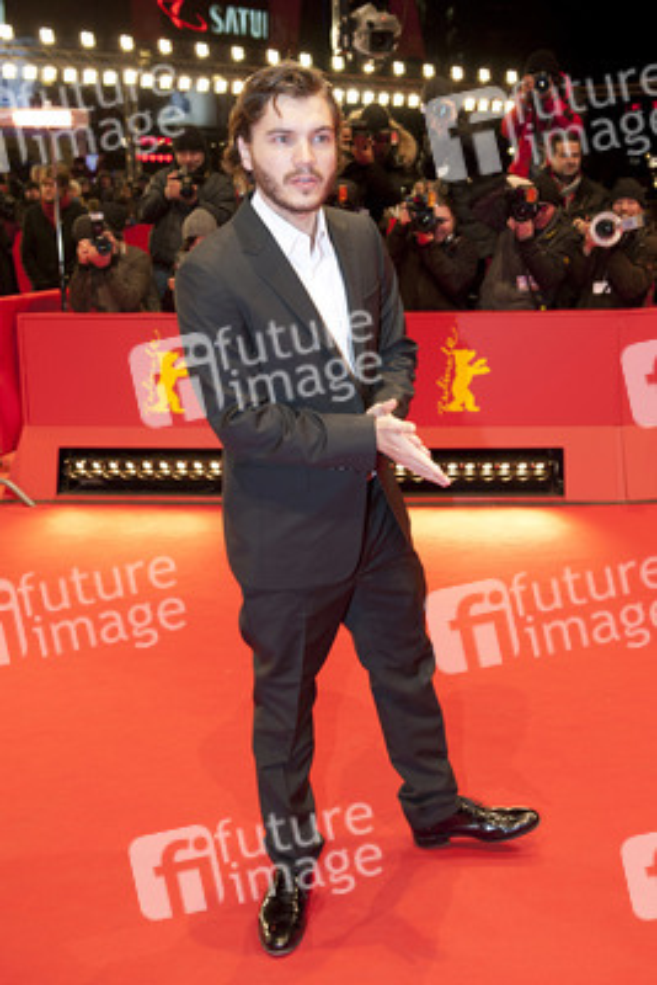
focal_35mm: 36
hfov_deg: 36.9
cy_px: 492
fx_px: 985
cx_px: 328
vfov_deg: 53.1
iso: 1000
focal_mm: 36
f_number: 4.5
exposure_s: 1/160
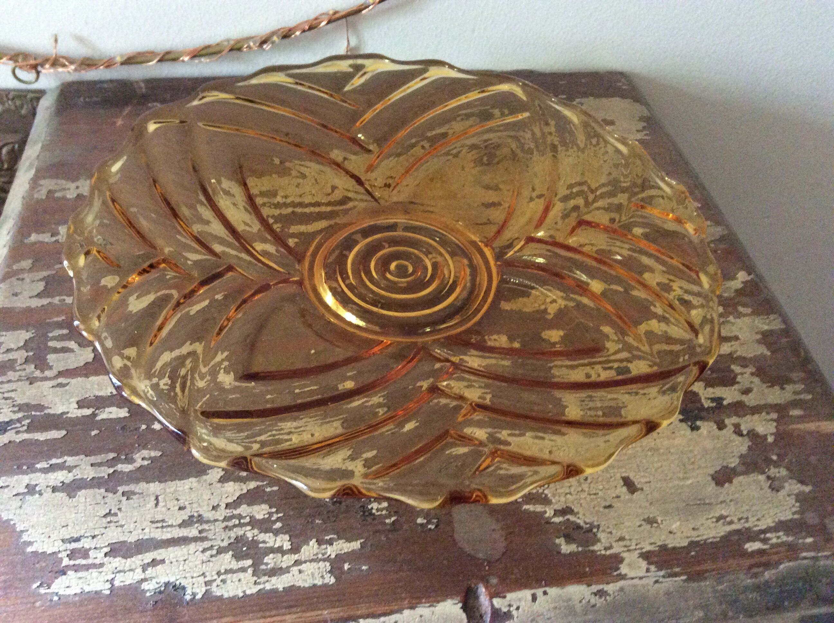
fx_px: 770
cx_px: 417
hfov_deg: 56.9
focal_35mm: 32
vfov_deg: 44.1
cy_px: 312
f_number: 2.4
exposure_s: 1/17
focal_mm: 3.3
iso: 400
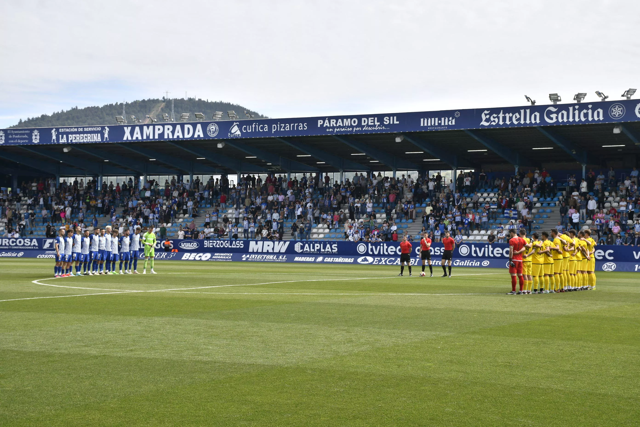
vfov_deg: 21.6
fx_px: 1120
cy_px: 214
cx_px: 320
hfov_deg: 31.9
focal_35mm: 63
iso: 100
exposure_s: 1/320
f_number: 9
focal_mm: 42
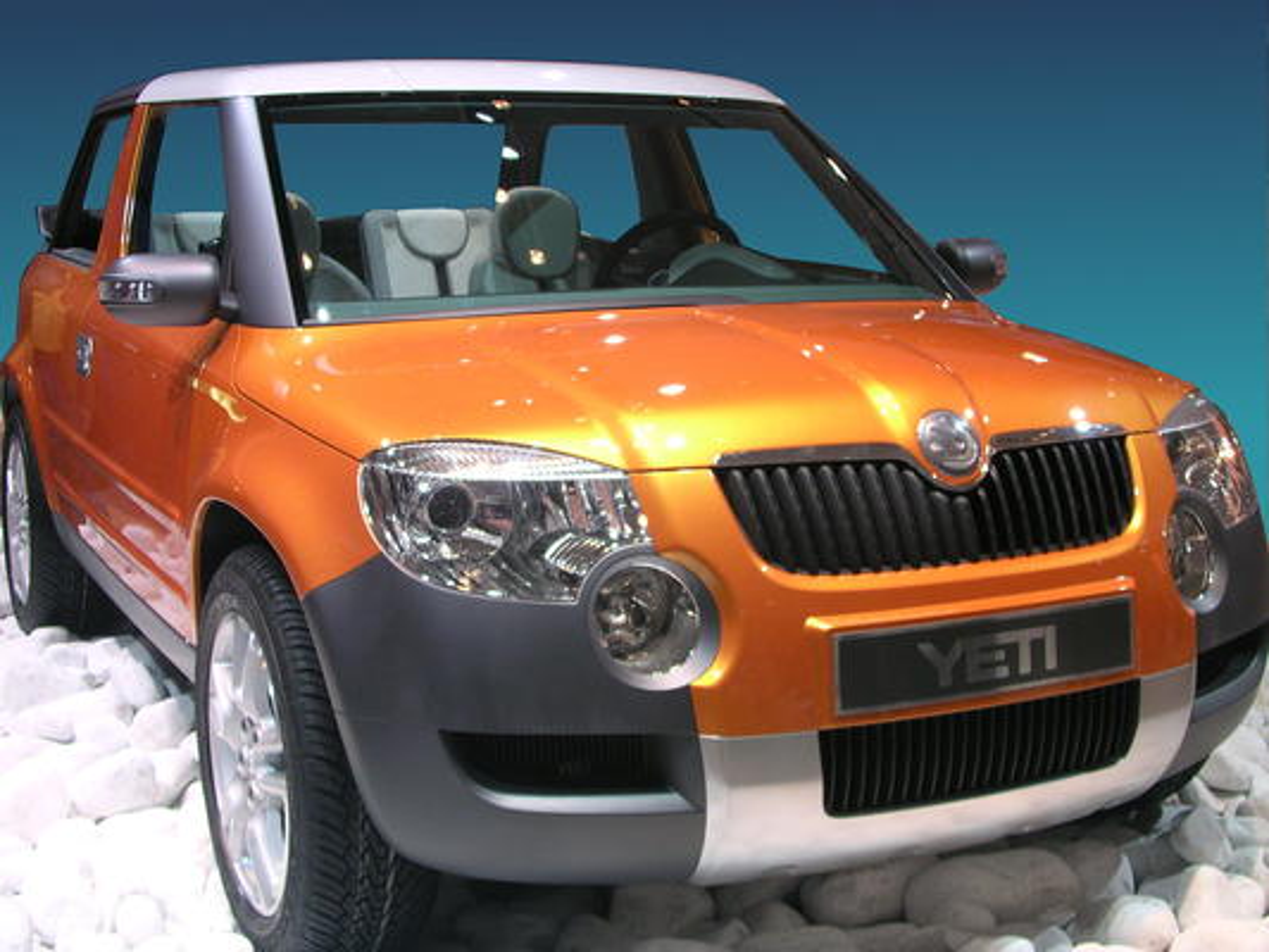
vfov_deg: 29.7
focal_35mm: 49
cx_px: 634
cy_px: 476
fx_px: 1797
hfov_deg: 38.9
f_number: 3.2
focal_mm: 7.5
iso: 100
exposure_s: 1/73
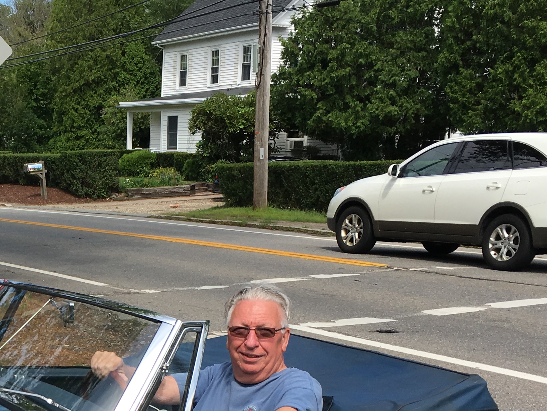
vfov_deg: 20.3
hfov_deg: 26.4
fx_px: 1106
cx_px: 5
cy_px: 414
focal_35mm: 70
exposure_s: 1/1241
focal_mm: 4.15
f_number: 2.2
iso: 25
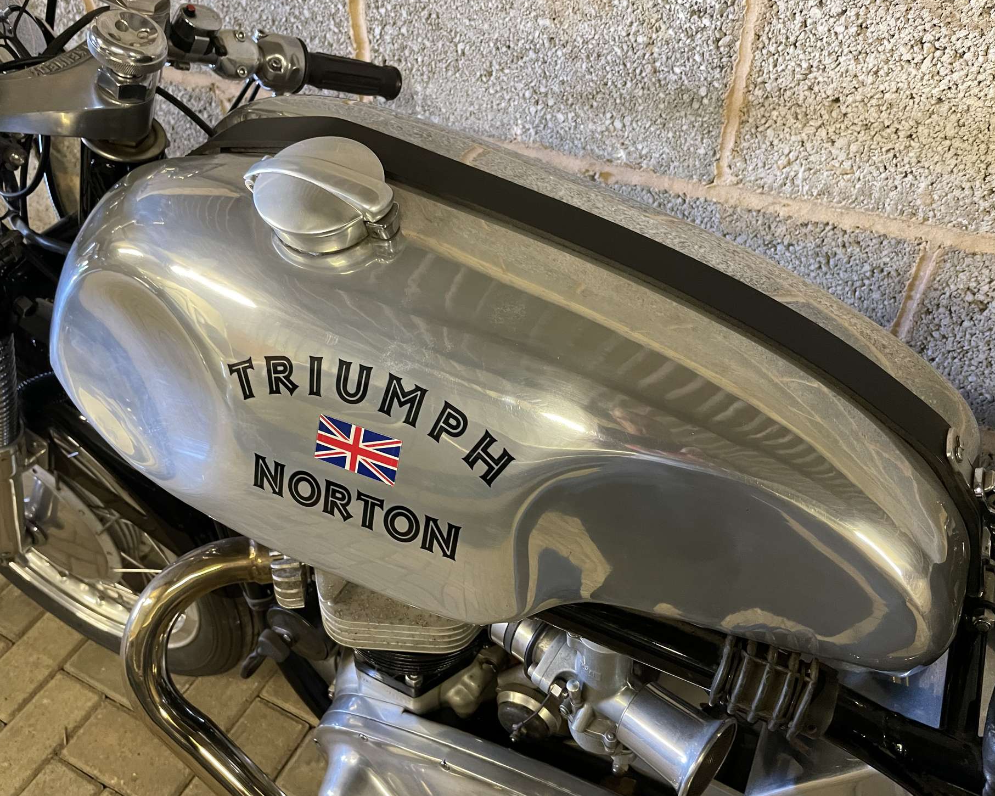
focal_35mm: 28
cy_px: 403
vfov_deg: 51.5
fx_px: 824
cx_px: 479
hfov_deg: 62.2
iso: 400
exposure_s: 1/33
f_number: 1.6
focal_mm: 4.2
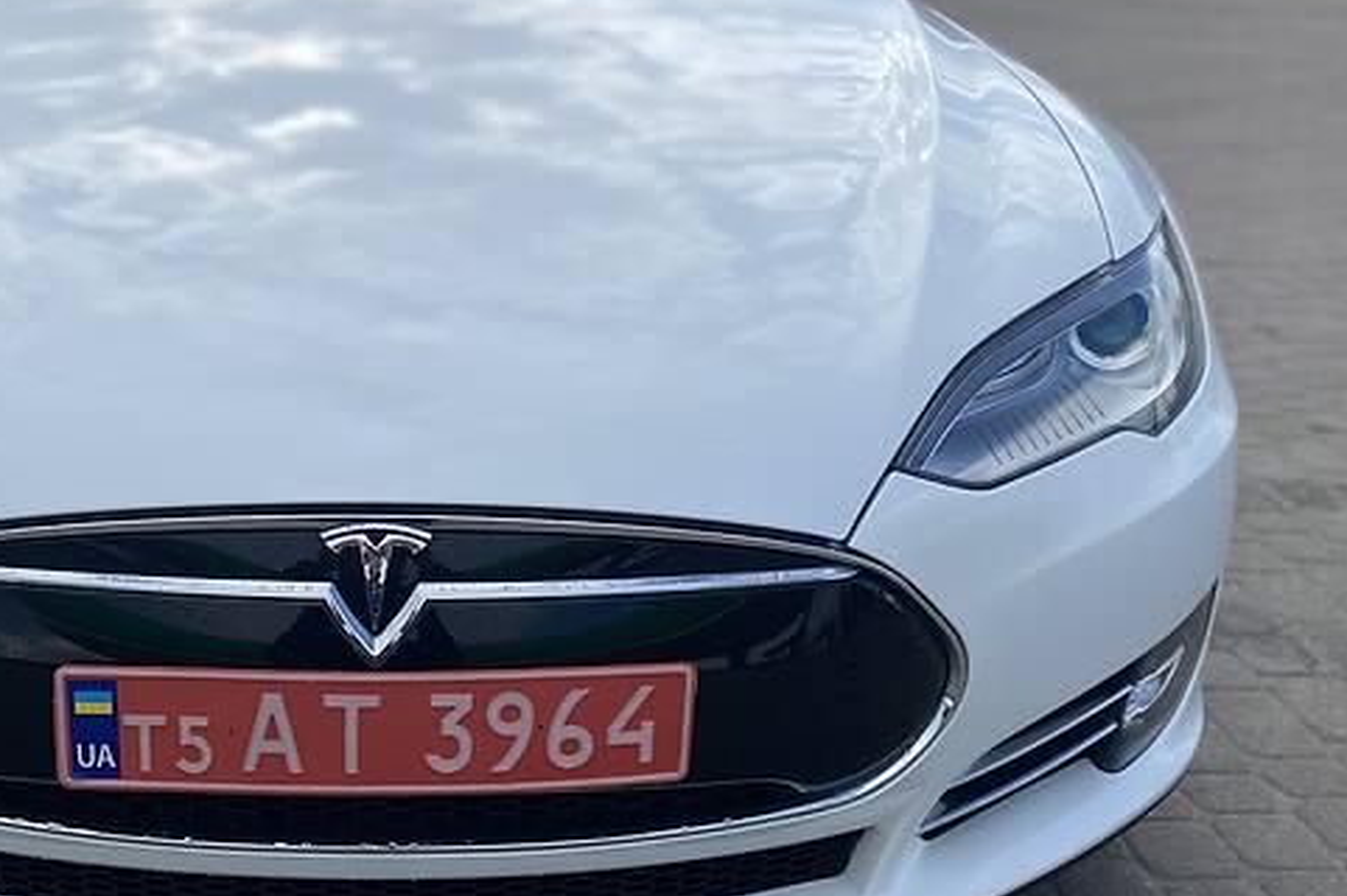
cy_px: 311
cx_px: 386
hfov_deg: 42.7
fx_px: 1683
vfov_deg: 29.6
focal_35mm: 45
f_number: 1.8
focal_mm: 4.2
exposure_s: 1/4115
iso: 32
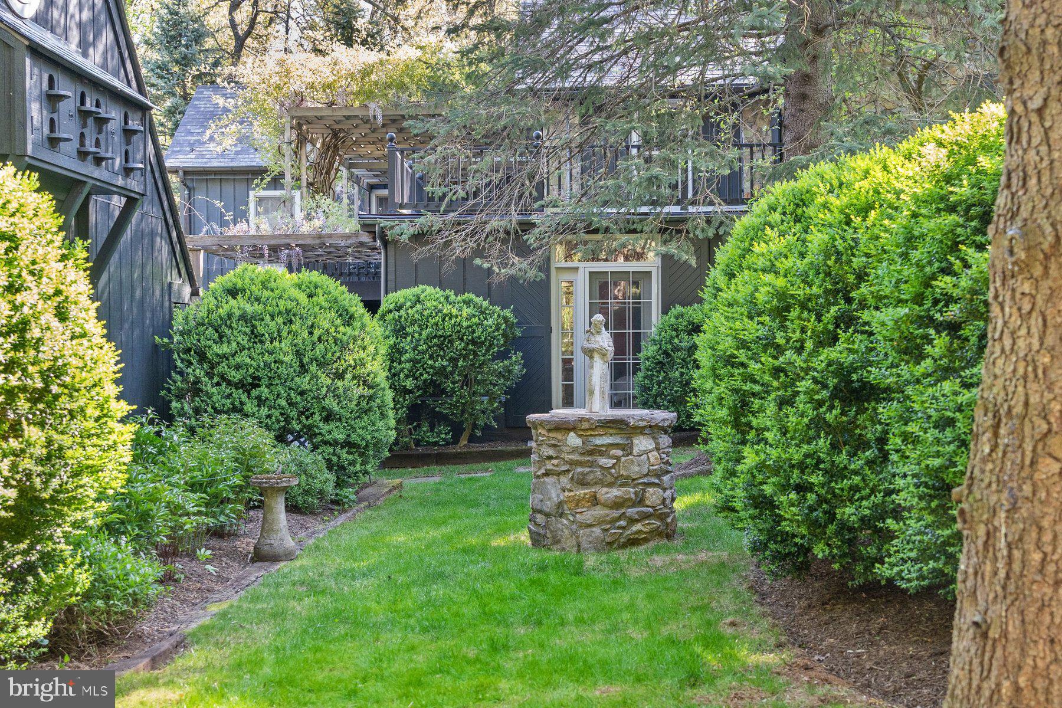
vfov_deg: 28.1
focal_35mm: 48
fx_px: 1416
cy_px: 354
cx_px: 531
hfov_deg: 41.1
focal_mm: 32
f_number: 5
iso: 640
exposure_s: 1/125
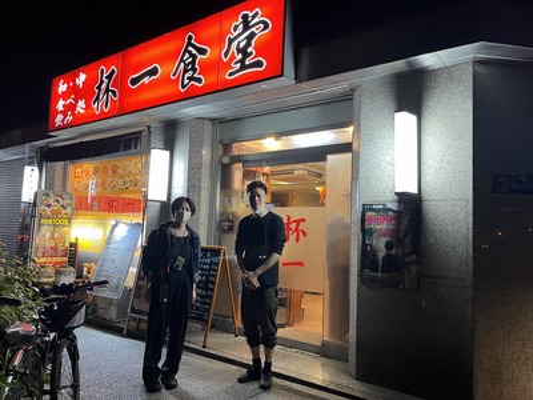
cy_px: 200
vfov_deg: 53.1
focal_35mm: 26
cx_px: 266
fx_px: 400
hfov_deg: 67.3
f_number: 1.6
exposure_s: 1/50
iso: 250
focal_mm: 5.1
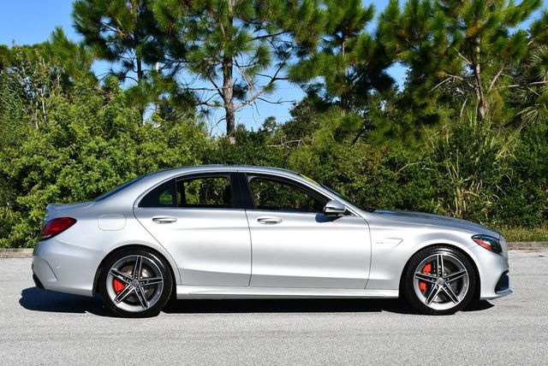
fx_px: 975
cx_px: 274
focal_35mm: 64
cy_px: 183
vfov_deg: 21.3
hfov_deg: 31.4
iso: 100
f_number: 10
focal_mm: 32
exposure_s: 1/400
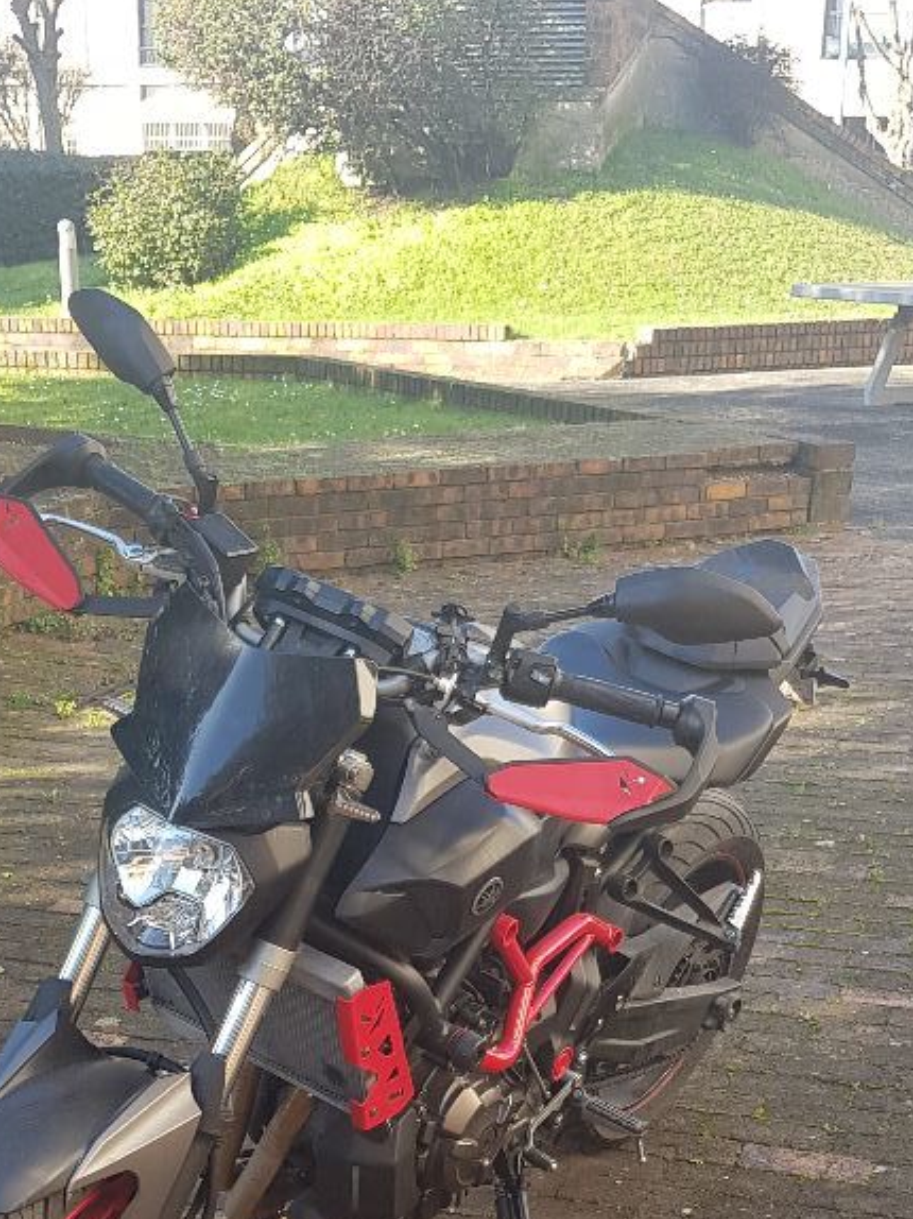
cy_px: 1064
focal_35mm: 58
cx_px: 378
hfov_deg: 25.2
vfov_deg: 31.9
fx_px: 2041
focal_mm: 4.2
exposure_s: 1/269
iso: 40
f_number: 1.7
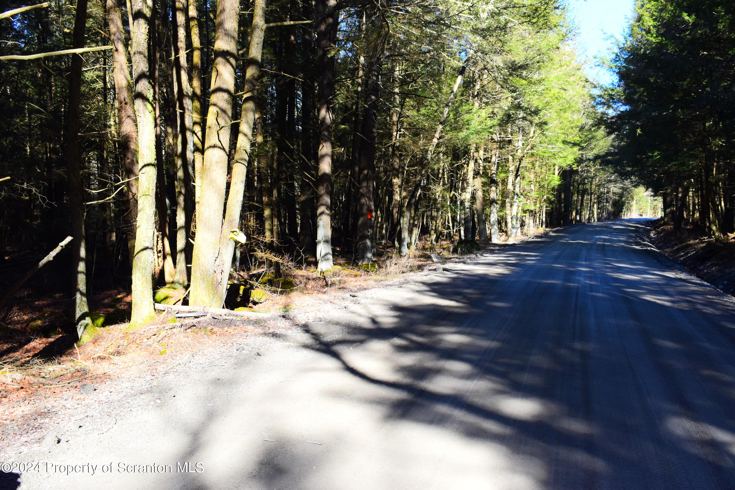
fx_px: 766
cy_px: 245
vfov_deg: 35.5
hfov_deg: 51.3
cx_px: 368
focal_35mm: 38
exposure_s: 1/250
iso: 400
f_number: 8
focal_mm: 25
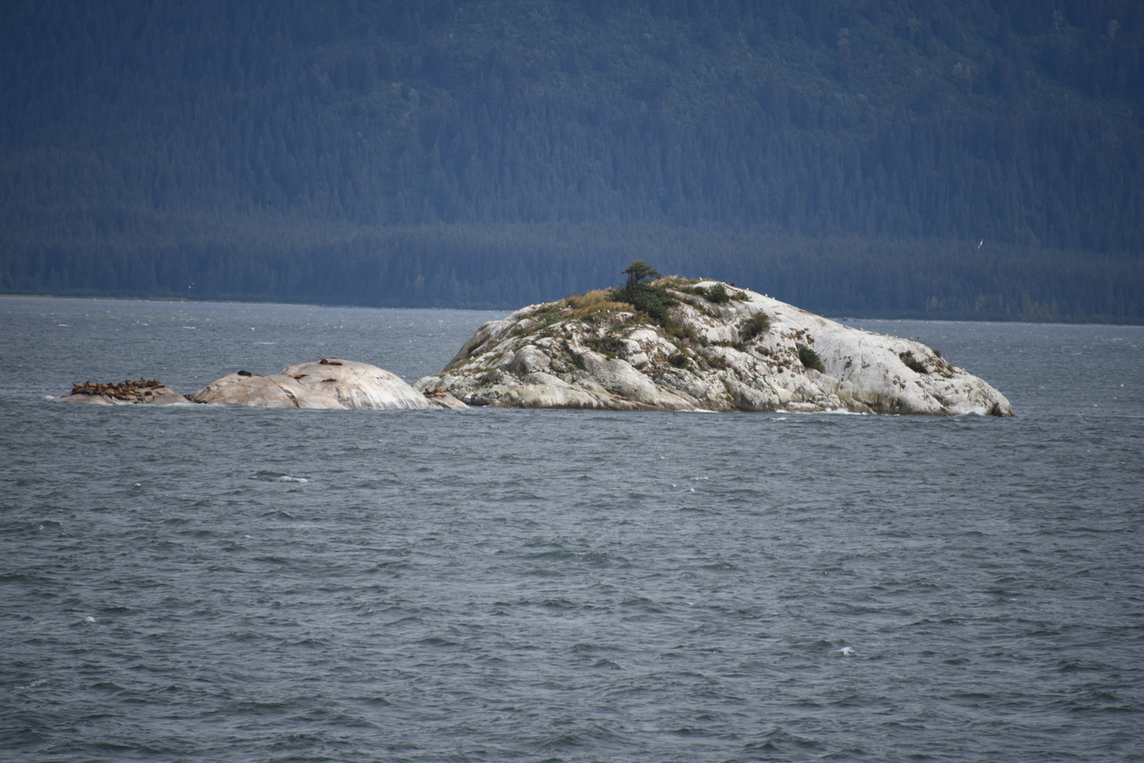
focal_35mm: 300
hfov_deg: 6.9
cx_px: 572
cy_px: 382
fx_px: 9535
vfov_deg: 4.6
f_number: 5.6
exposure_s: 1/640
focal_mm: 300
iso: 125
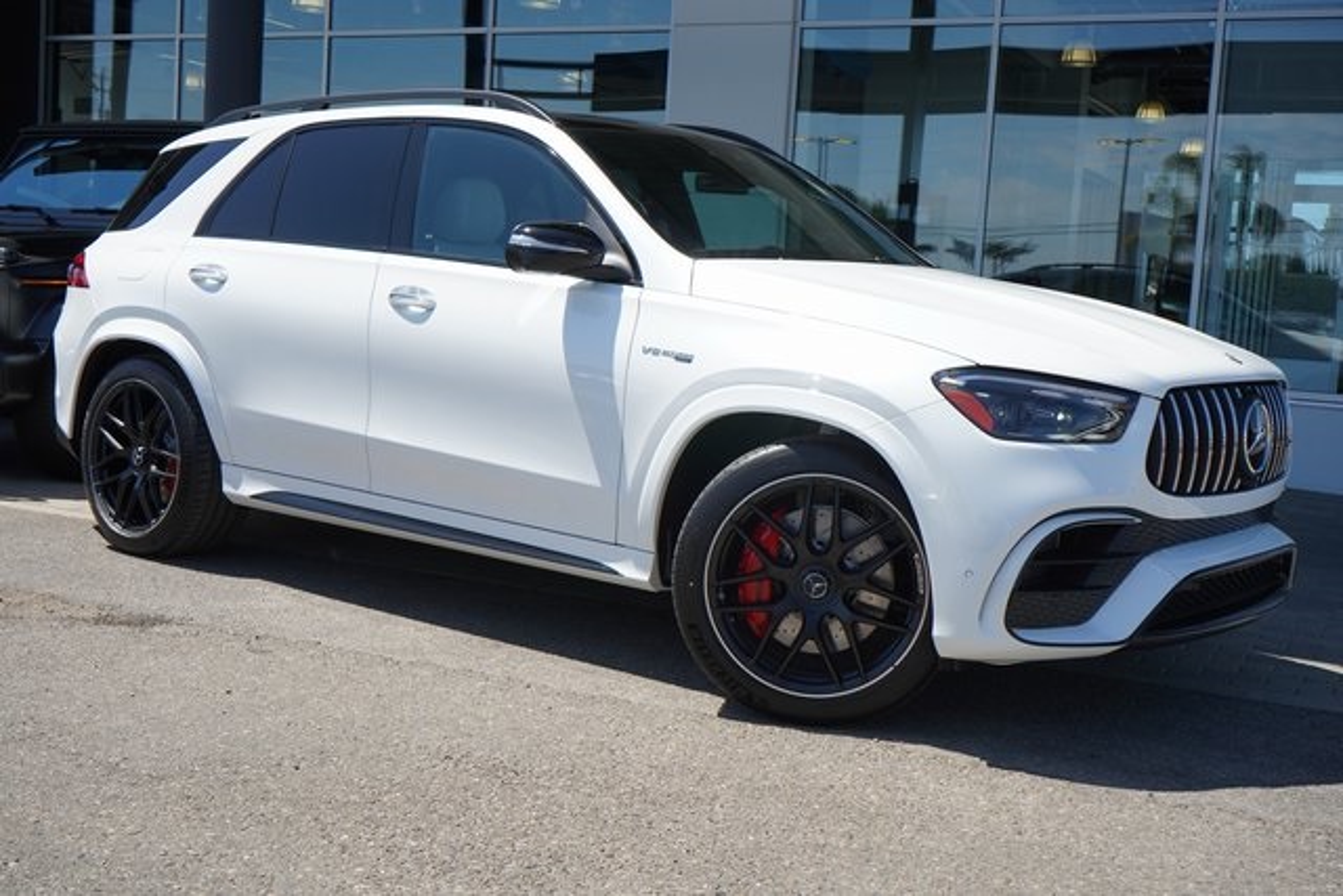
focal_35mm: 41
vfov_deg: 32.6
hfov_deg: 47.4
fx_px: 1530
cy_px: 448
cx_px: 672
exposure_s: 1/1600
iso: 1000
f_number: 8
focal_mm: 41
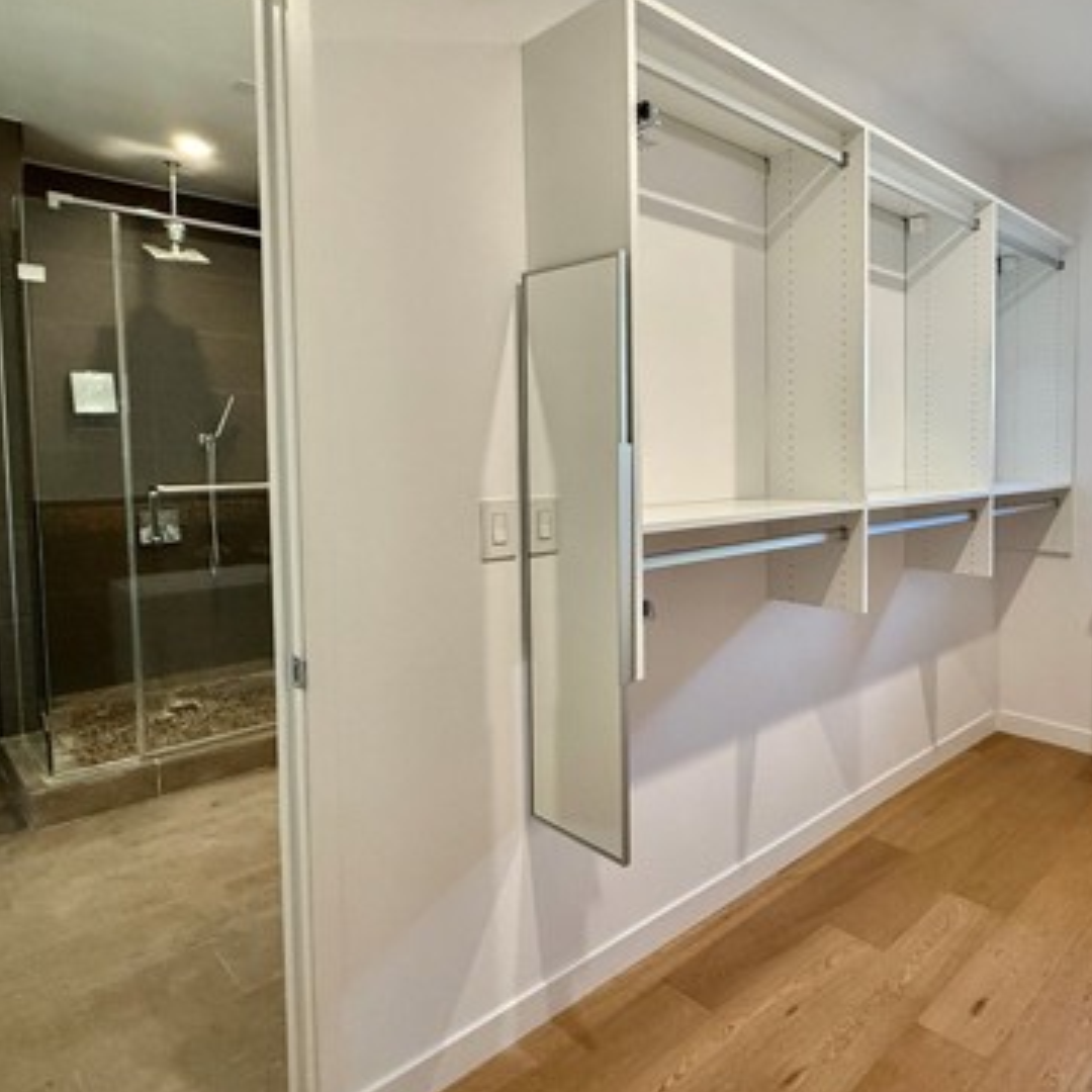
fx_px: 785
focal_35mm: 22
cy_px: 491
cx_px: 822
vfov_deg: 69.5
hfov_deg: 65.3
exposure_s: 1/120
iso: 320
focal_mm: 2.22
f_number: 2.2
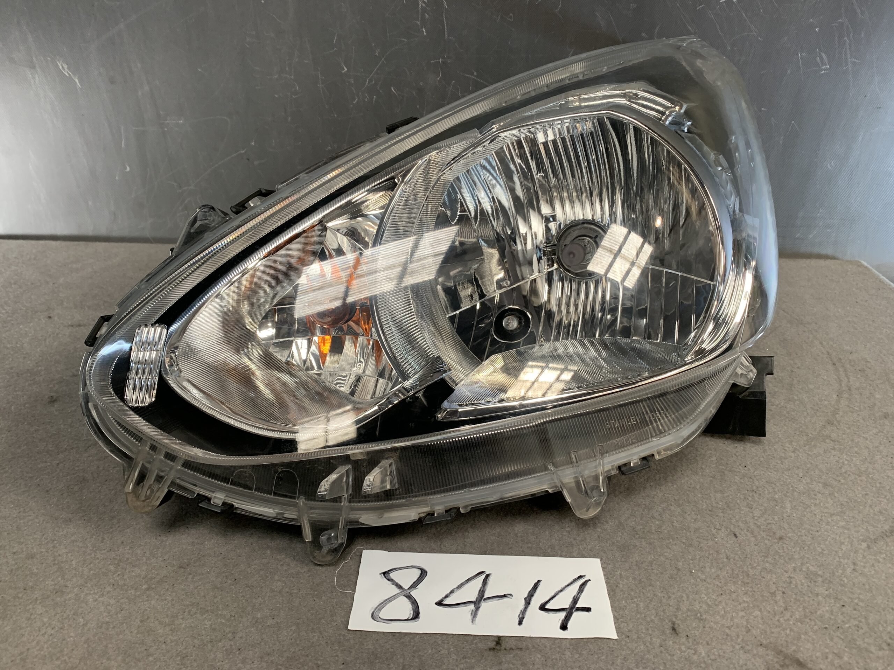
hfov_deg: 67.3
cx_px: 447
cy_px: 335
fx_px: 671
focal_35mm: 26
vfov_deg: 53.1
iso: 125
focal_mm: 4.25
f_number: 1.8
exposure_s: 1/60
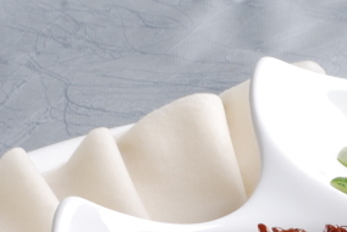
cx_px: 297
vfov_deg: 5.1
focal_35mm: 270
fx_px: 2605
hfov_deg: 7.6
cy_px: 340
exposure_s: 1/125
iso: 100
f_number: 16
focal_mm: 50
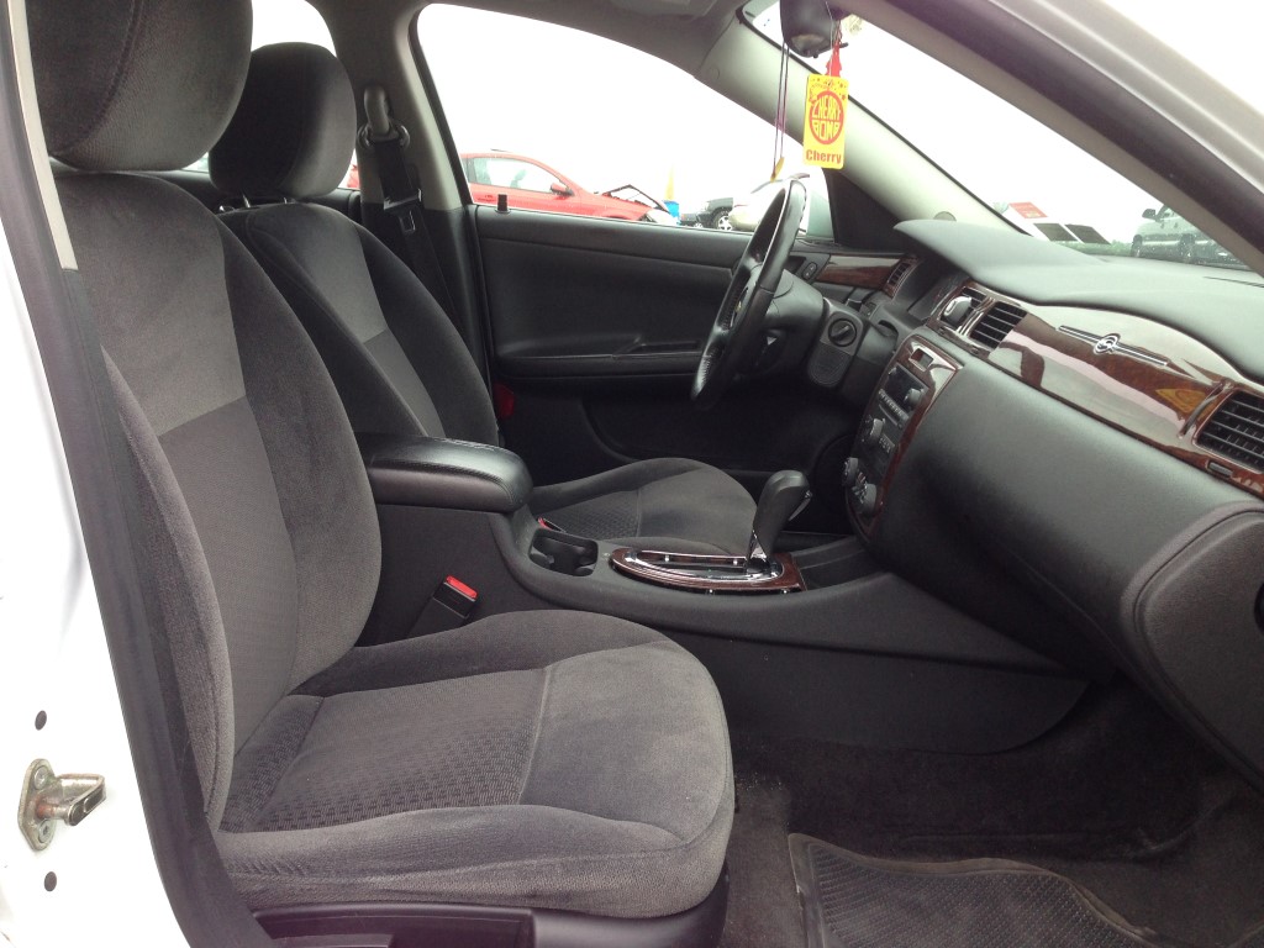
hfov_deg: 55.4
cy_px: 474
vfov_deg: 42.9
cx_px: 632
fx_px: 1205
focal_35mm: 33
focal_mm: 4.12
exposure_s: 1/120
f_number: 2.4
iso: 80
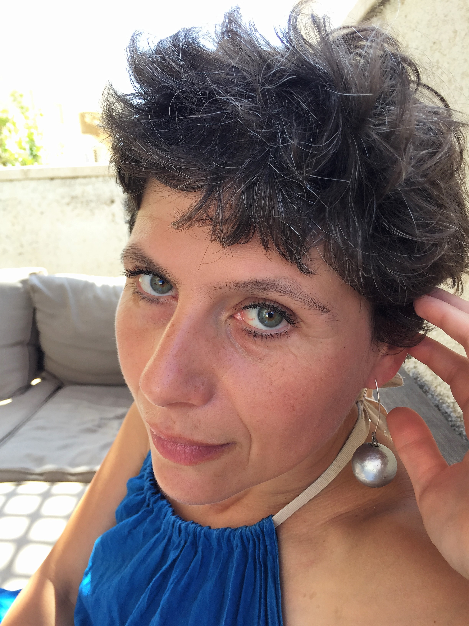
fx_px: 524
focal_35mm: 29
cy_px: 313
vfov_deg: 61.7
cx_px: 234
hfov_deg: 48.2
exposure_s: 1/176
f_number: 2.2
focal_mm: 4.15
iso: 32
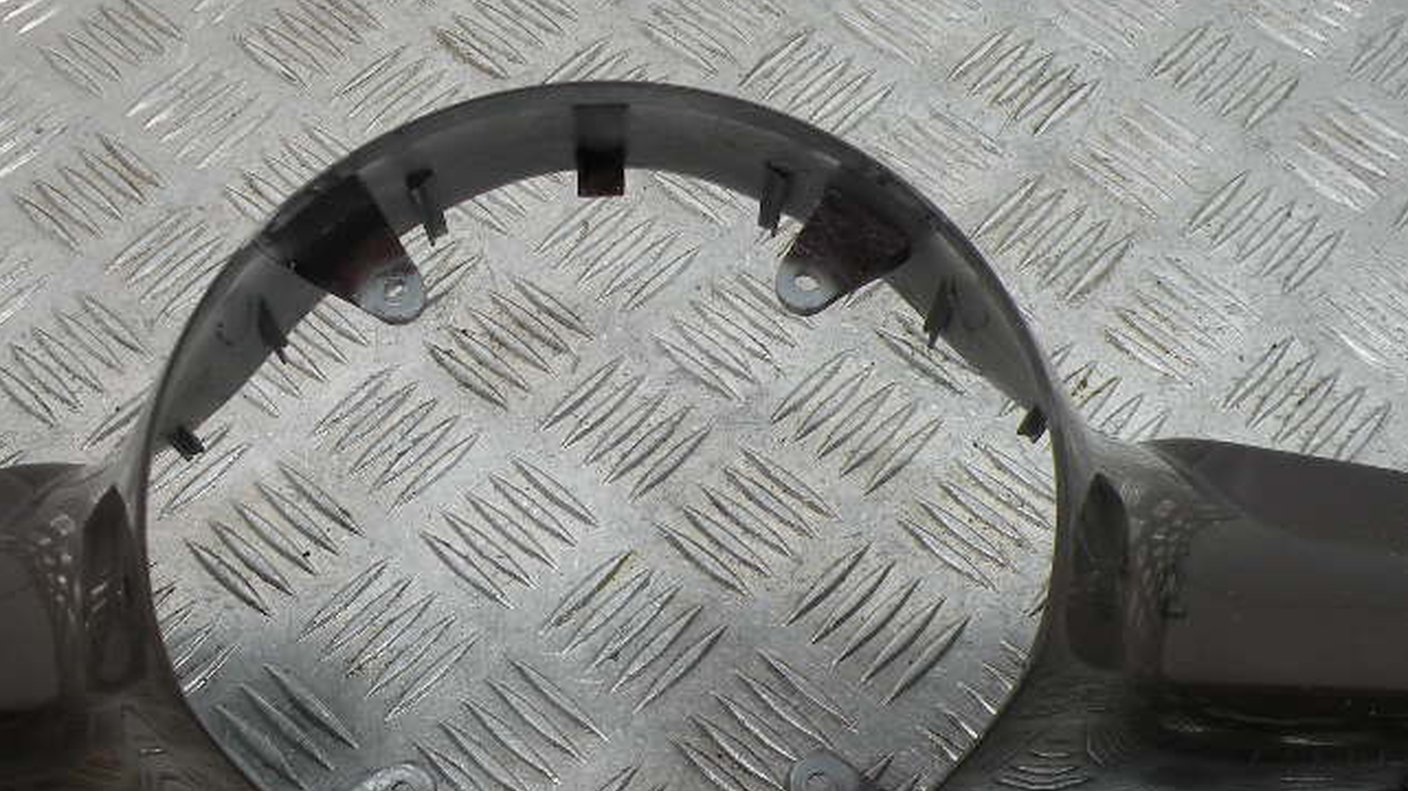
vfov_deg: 25.2
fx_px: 1754
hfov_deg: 43.5
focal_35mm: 47
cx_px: 560
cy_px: 556
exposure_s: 1/64
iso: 64
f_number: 3.2
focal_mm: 4.7
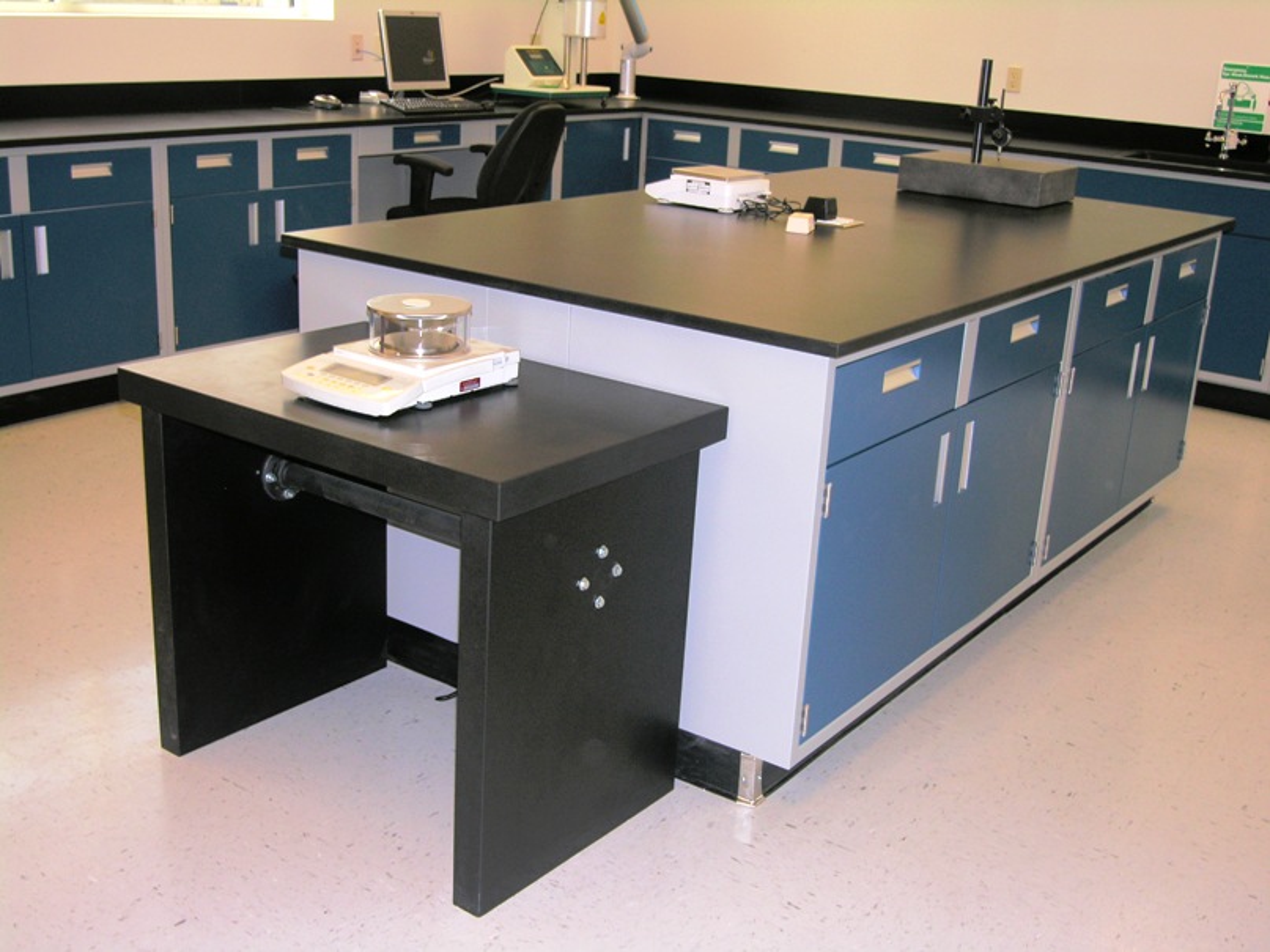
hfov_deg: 47.9
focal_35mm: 39
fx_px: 1431
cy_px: 476
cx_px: 635
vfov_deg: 36.8
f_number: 3.2
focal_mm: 10
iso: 55
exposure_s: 1/60.1
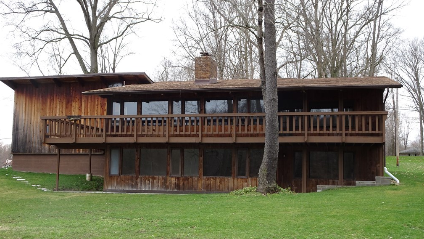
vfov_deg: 28.3
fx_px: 472
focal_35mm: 42
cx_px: 213
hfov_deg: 48.3
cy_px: 134
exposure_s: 1/60
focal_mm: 6.56
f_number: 4
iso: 80
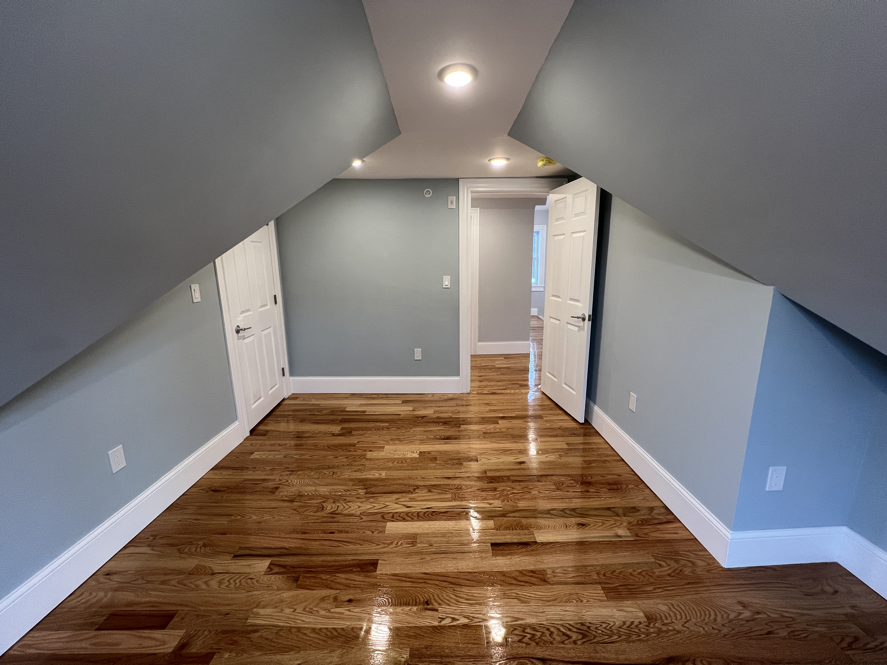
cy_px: 332
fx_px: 333
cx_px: 444
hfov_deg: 106.2
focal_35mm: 13
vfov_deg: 89.9
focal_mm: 1.57
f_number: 1.8
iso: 160
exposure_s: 1/120
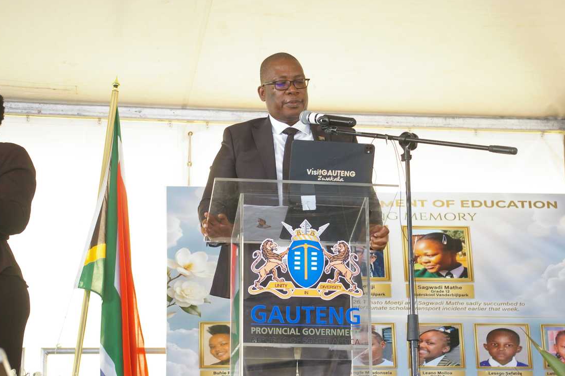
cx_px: 279
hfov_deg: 24.3
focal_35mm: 84
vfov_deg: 16.4
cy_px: 186
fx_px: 1310
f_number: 5.6
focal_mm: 55
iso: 800
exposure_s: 1/45
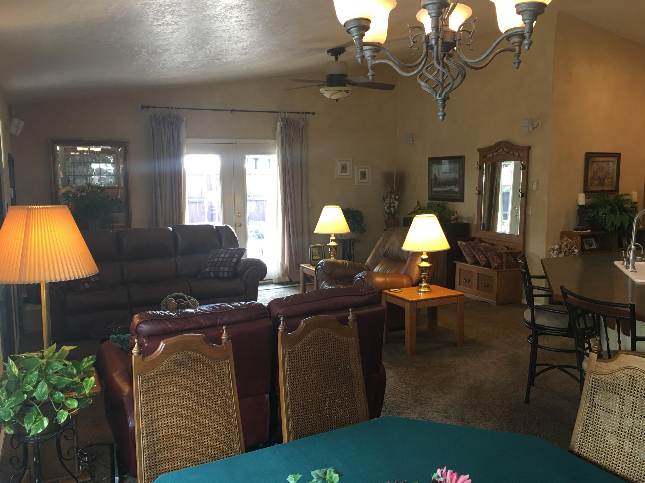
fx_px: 540
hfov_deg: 61.7
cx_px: 322
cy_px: 242
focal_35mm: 29
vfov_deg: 48.2
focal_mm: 4.15
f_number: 2.2
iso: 32
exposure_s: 1/15
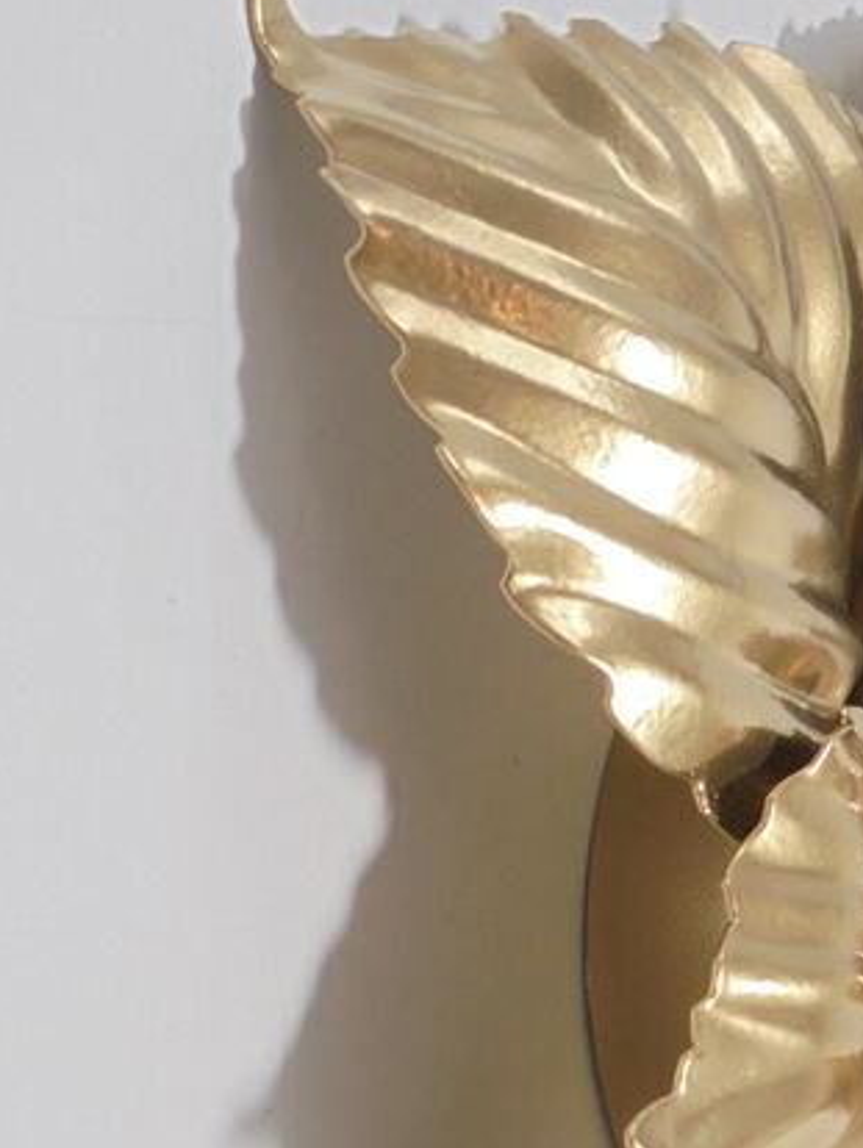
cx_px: 881
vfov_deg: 29.9
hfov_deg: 22.3
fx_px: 2092
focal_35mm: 63
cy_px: 937
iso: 100
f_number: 3.7
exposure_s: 1/30
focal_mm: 5.3
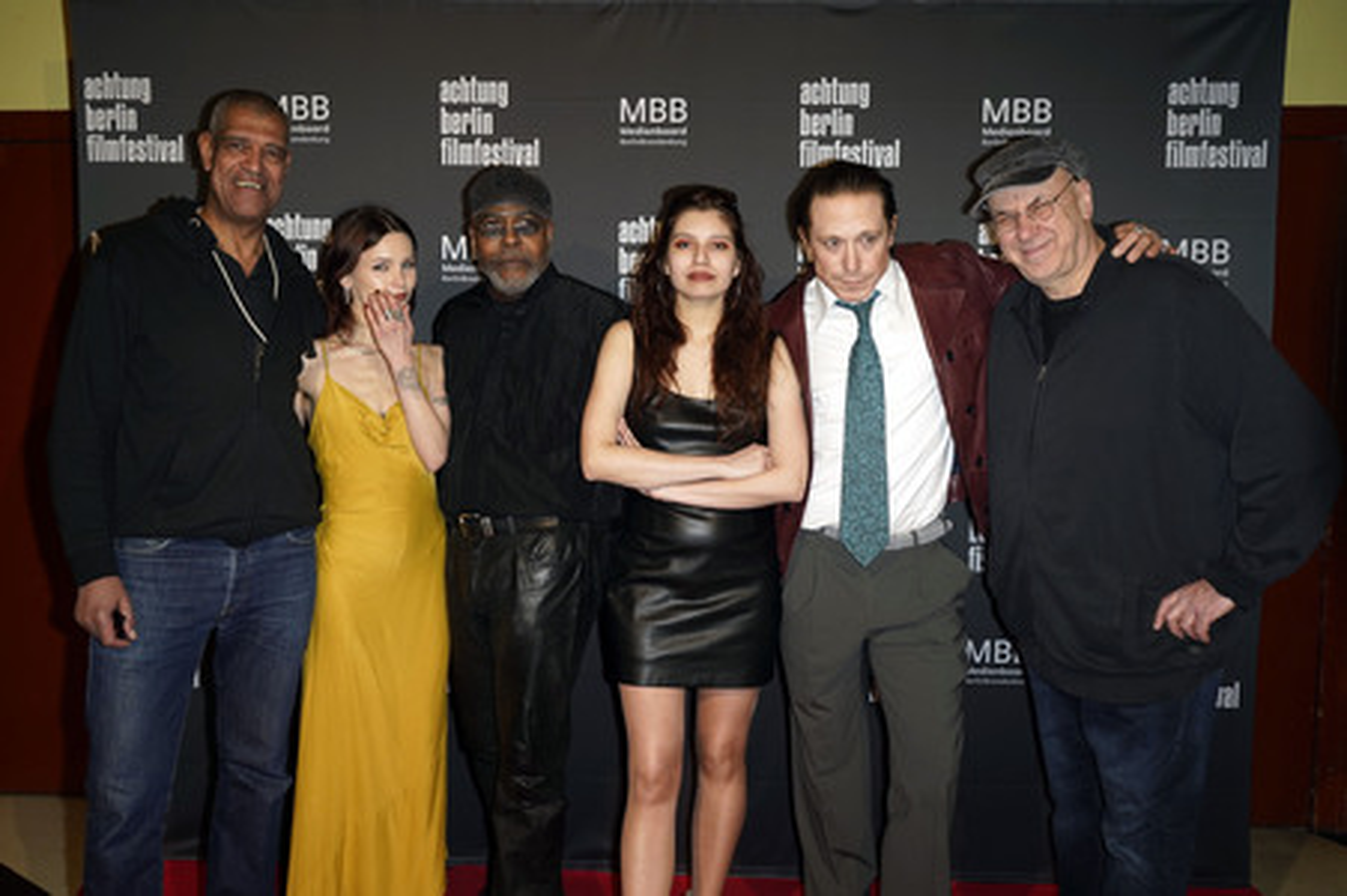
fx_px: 1122
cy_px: 448
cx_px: 674
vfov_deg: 43.5
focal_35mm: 30
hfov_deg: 62.0
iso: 320
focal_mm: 30
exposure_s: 1/200
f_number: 5.6
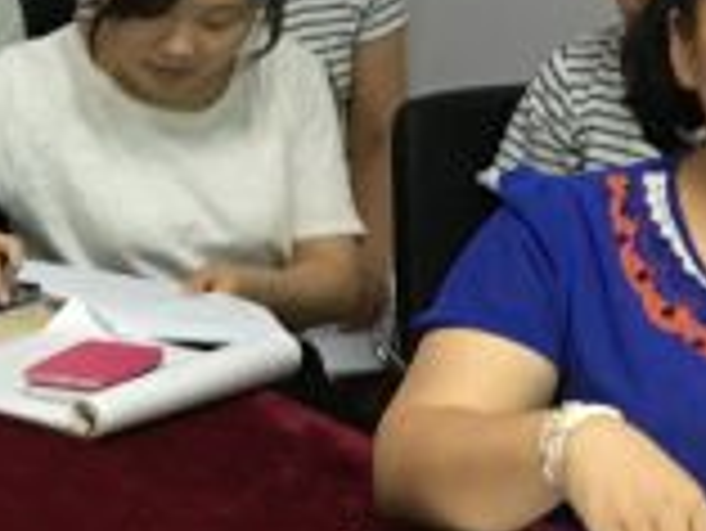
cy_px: 274
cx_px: -526
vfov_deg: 10.0
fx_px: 3021
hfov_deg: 12.3
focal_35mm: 148
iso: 200
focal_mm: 4.15
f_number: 2.2
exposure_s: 1/33
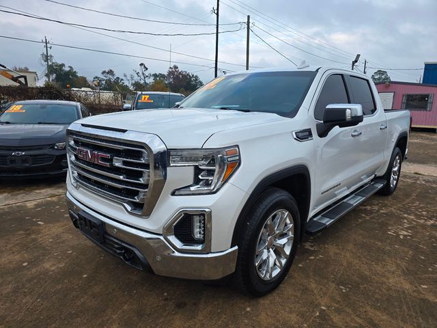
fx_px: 290
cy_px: 164
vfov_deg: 58.9
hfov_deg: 73.9
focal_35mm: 23
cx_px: 218
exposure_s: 1/180
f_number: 1.7
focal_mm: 6.3
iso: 16
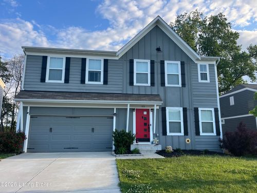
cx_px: 128
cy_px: 96
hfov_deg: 67.3
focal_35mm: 26
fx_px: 193
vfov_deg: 53.1
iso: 50
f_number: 1.6
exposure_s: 1/642
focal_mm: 5.1
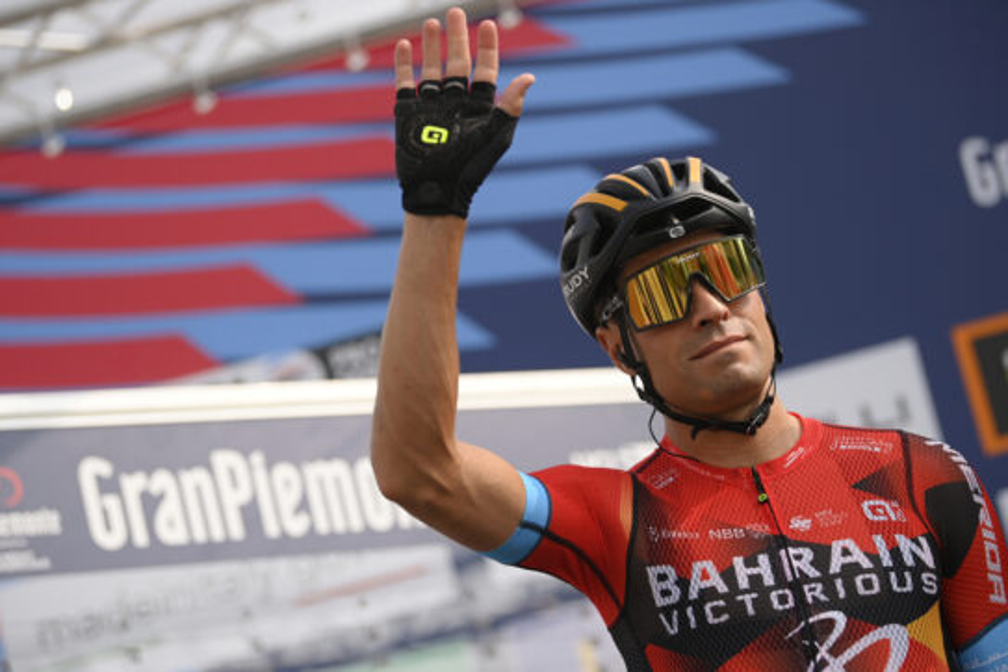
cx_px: 504
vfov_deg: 11.8
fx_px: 3248
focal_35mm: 116
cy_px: 336
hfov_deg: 17.6
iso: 125
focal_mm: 116
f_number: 3.5
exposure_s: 1/1250
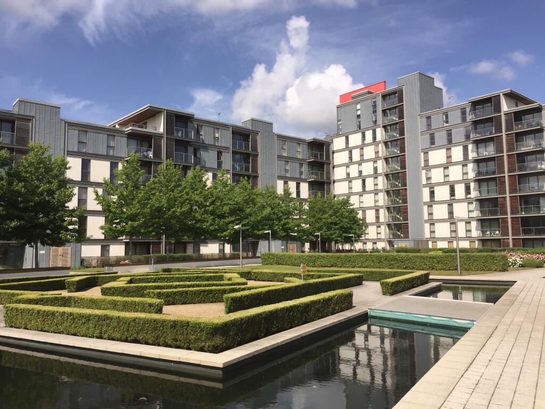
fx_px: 457
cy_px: 204
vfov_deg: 48.2
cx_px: 272
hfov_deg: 61.7
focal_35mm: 29
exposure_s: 1/2475
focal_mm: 4.15
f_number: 2.2
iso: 32
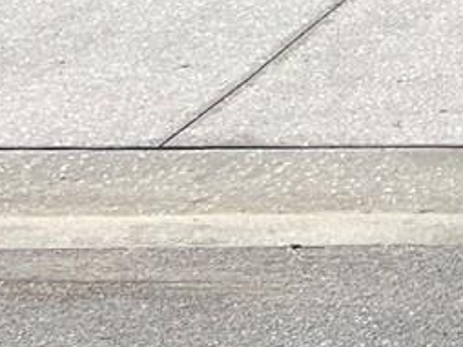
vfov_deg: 8.2
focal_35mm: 164
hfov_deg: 10.2
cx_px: 1170
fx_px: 2191
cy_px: -550
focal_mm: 5.7
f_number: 1.5
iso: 50
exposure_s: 1/3831
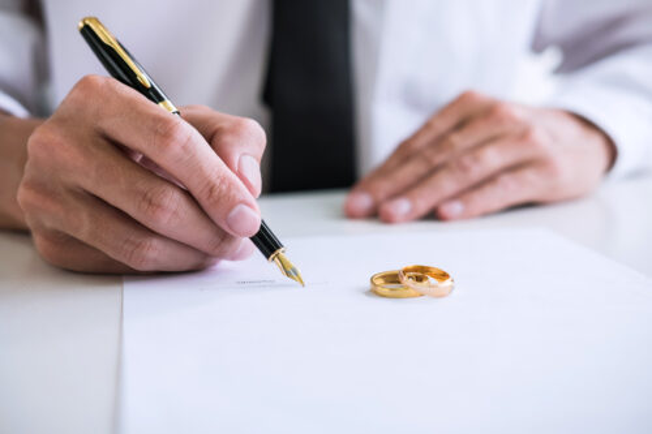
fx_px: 960
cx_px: 326
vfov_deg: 25.5
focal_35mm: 53
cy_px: 217
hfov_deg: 37.5
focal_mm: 35
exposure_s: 1/125
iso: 200
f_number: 2.8
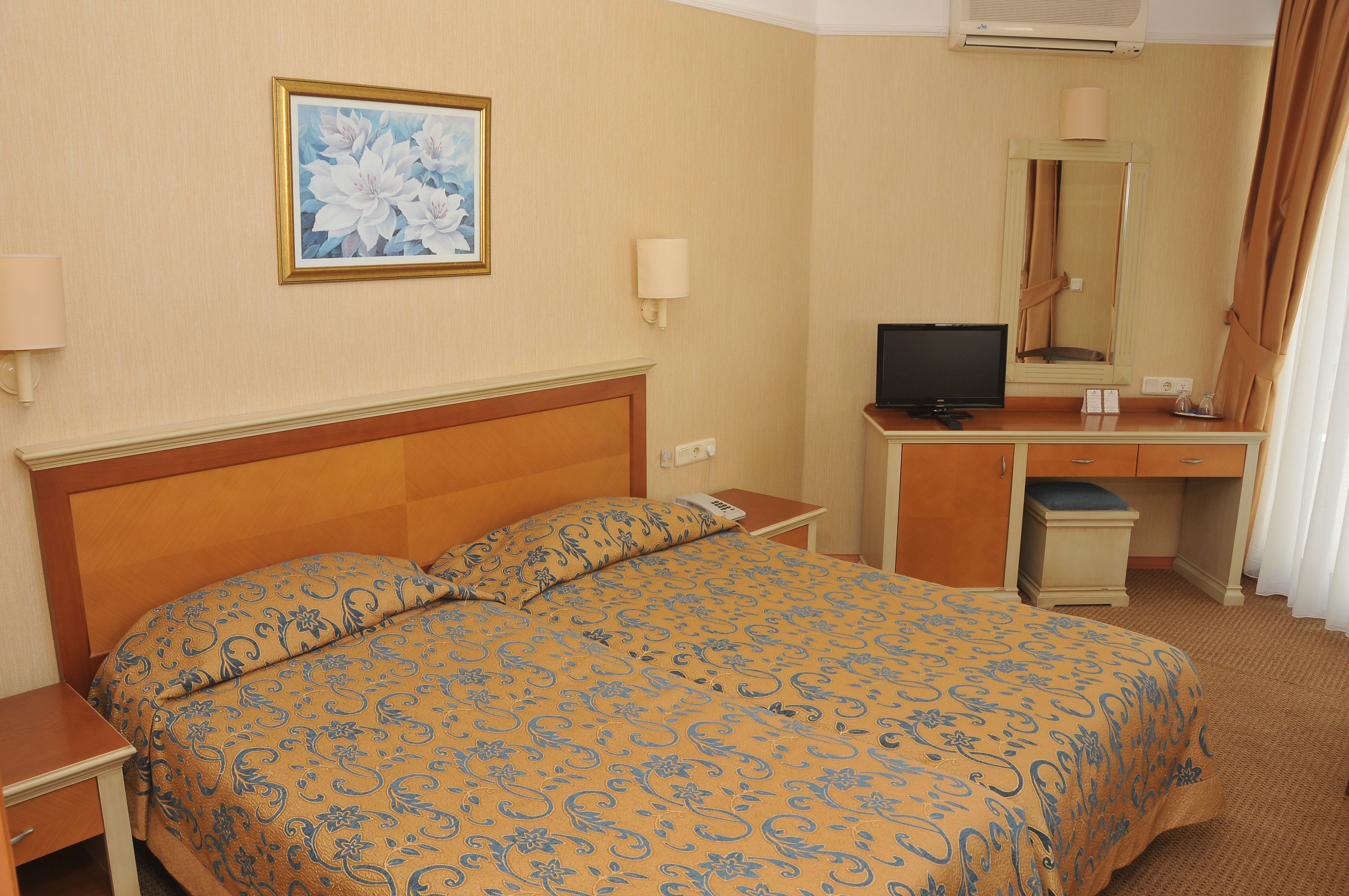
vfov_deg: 47.8
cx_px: 674
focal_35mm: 27
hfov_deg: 67.4
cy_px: 448
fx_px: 1011
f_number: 7.1
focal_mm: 18
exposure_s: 1/60
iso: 200
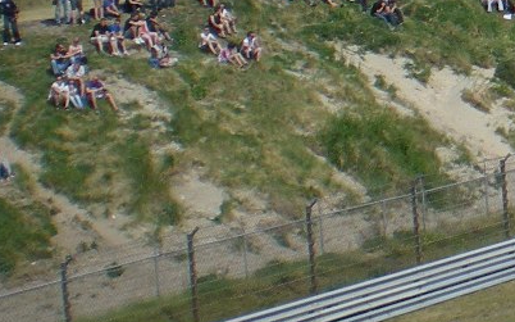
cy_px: -115
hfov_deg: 12.3
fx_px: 2161
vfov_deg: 8.4
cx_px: 958
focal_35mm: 154
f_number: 4.6
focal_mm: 6.3
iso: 50
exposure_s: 1/518
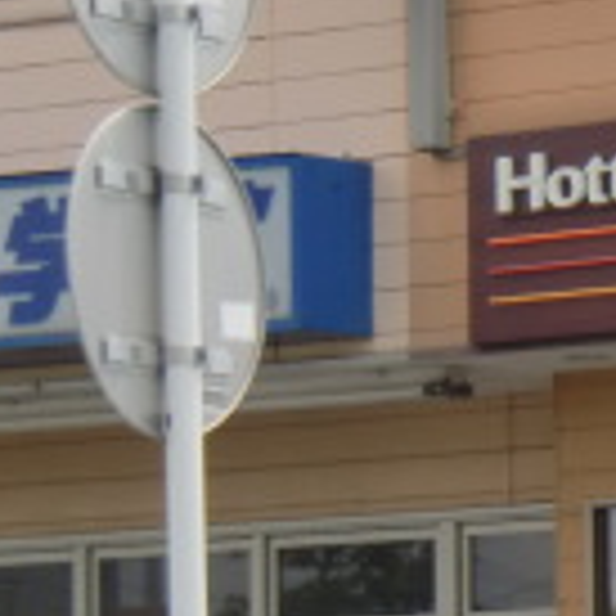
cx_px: 1308
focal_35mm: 269
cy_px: 558
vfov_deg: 6.5
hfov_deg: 6.3
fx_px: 5416
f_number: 4.4
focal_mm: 11.6
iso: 64
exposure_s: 1/400
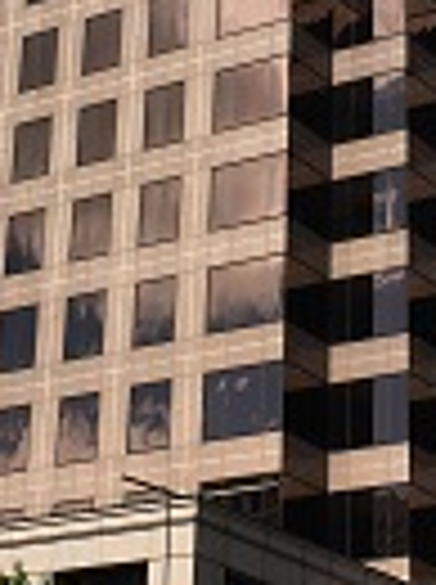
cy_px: 151
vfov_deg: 16.5
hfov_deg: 12.4
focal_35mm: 119
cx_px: 225
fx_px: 2005
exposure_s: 1/1789
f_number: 2.2
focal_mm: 4.15
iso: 25
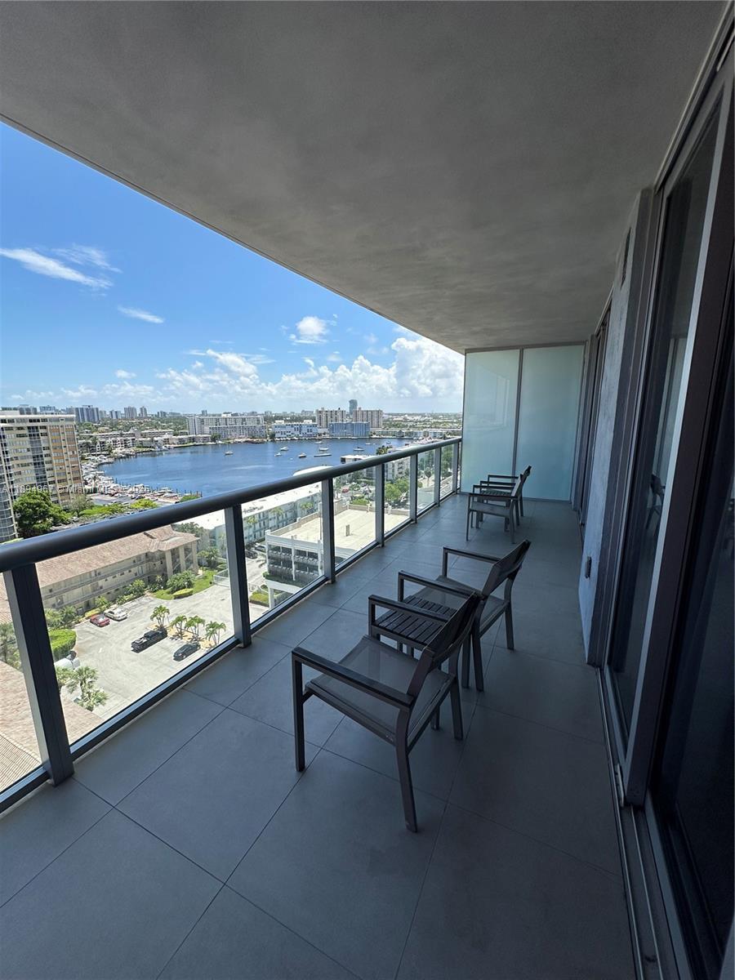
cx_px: 368
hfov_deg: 85.7
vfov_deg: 102.1
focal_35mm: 14
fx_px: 396
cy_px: 490
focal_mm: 2.22
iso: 40
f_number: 2.2
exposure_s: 1/1667
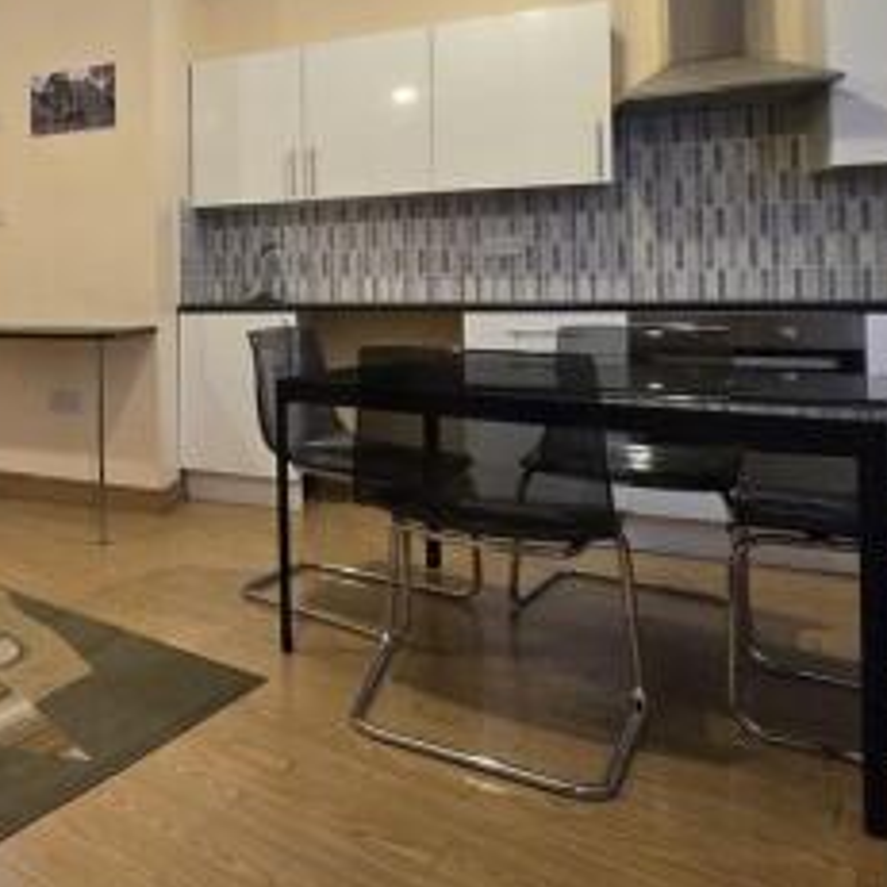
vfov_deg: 54.5
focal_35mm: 29
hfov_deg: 43.3
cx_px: -86
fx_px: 841
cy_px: 298
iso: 200
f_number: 2.2
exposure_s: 1/50
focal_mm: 1.7
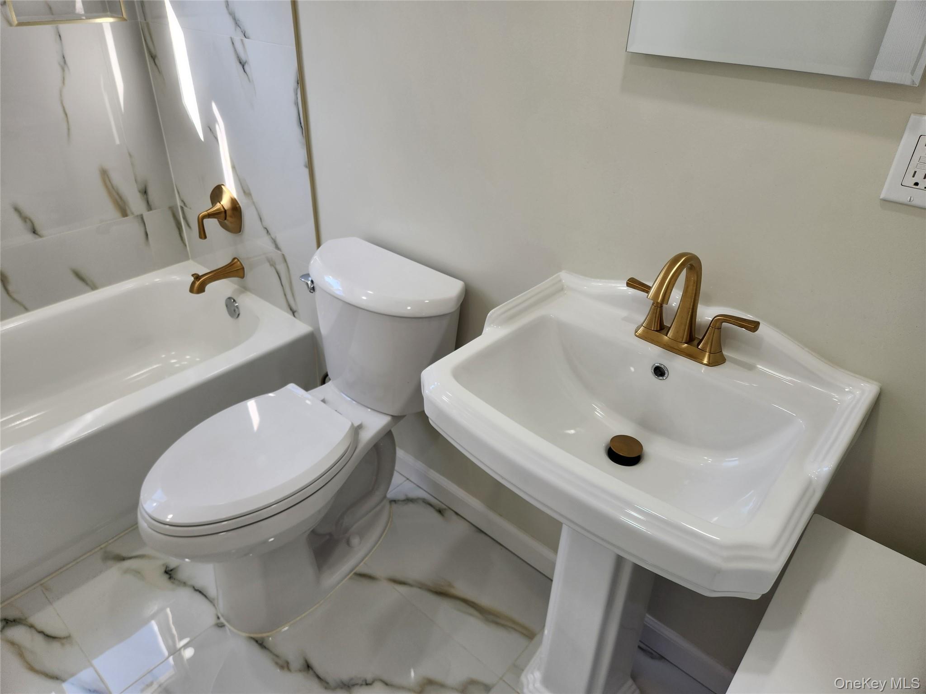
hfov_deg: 73.9
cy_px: 347
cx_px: 463
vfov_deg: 58.9
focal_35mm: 23
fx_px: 615
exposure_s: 1/180
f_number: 1.8
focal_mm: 5.4
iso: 50
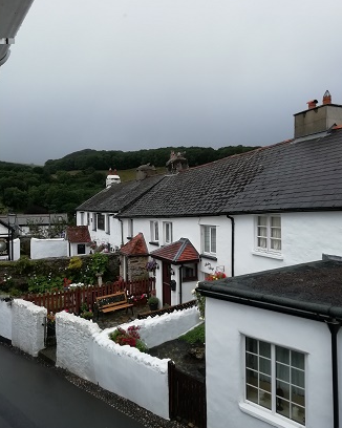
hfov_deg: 51.5
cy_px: 210
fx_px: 355
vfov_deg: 62.2
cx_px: 172
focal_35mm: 28
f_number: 2.2
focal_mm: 3.21
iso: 50
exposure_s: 1/1079
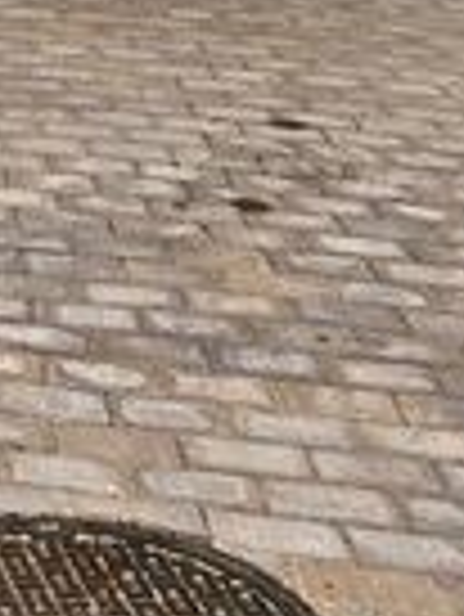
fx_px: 1999
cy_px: -690
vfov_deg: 14.1
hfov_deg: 11.7
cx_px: -500
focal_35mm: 112
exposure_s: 1/719
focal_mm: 6.3
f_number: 1.7
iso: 25
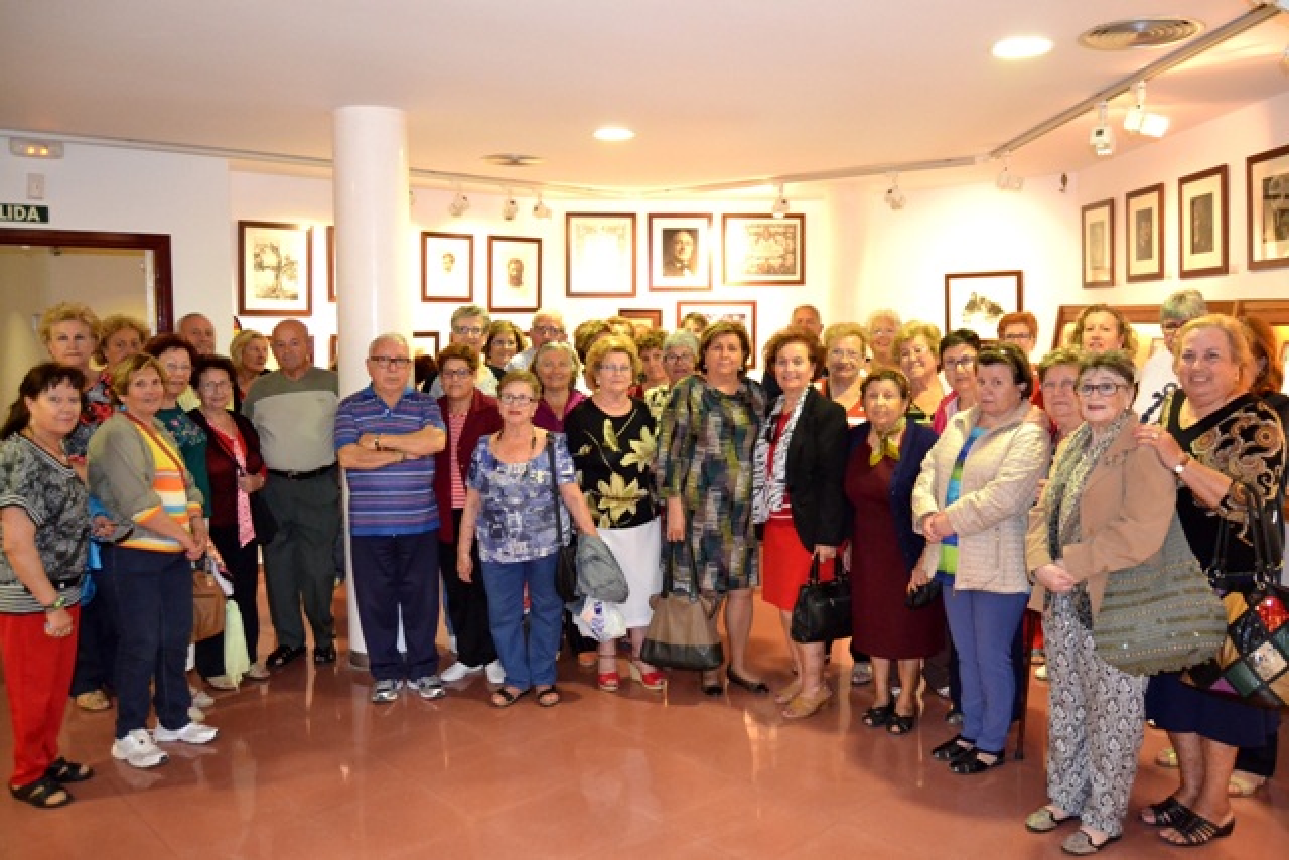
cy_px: 430
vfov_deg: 48.0
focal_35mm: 27
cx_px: 644
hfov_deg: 67.4
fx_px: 967
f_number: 3.5
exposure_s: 1/60
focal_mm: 18
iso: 3200
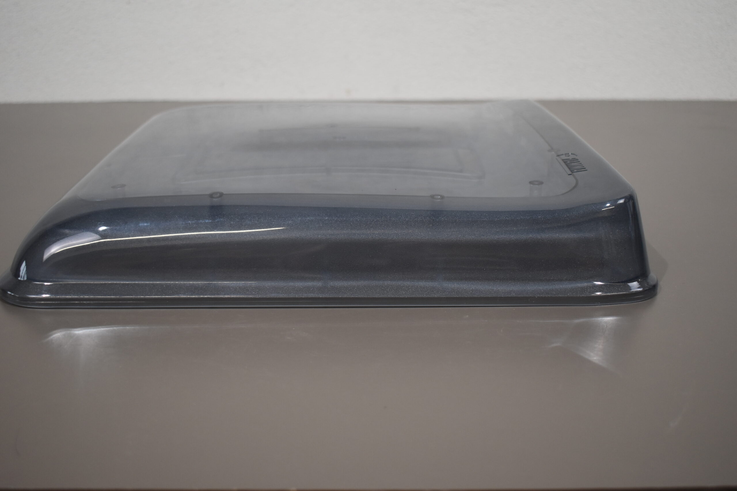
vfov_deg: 31.9
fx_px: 860
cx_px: 368
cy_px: 246
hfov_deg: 46.4
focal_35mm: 42
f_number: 4.2
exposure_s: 1/200
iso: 800
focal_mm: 28
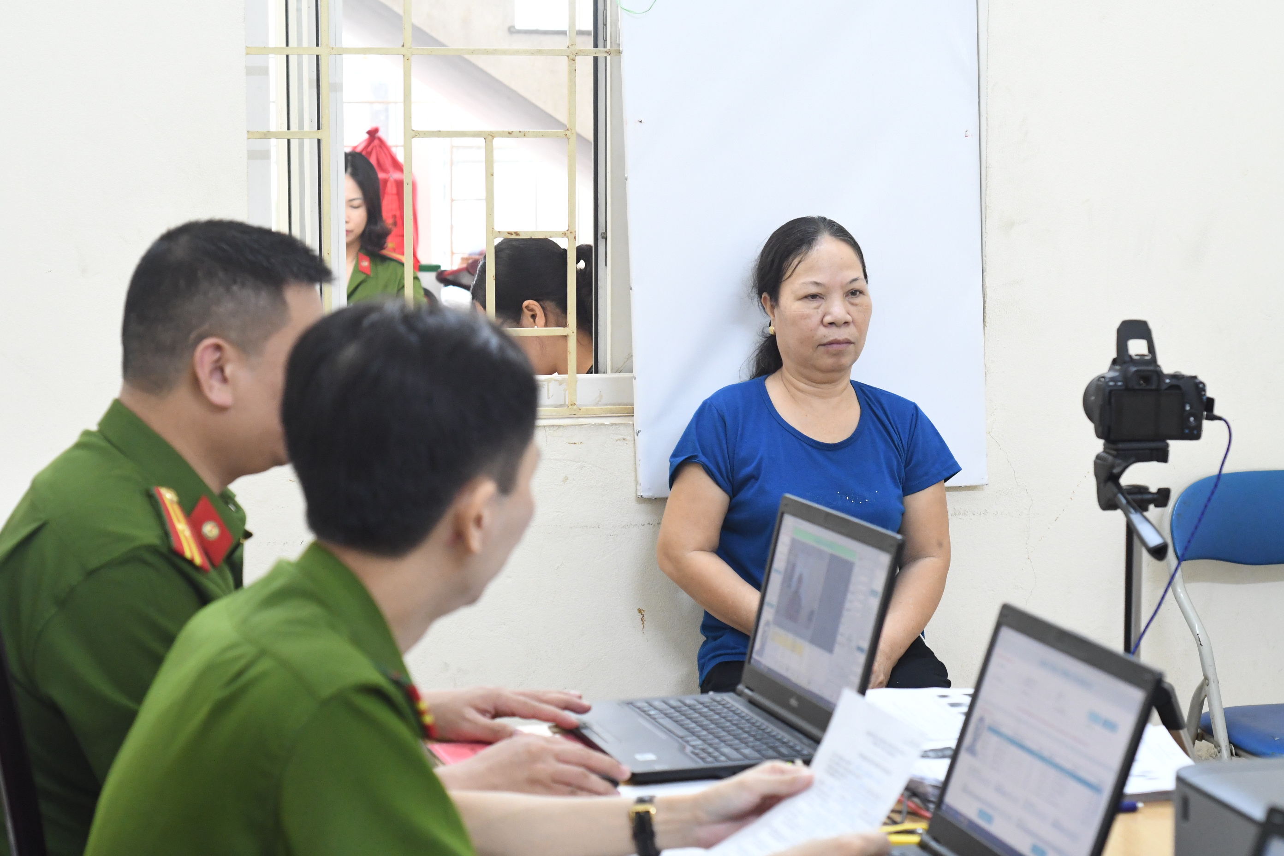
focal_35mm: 75
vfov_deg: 18.2
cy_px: 428
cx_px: 642
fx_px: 2675
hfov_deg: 27.0
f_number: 4
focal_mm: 50
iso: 3200
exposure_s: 1/200
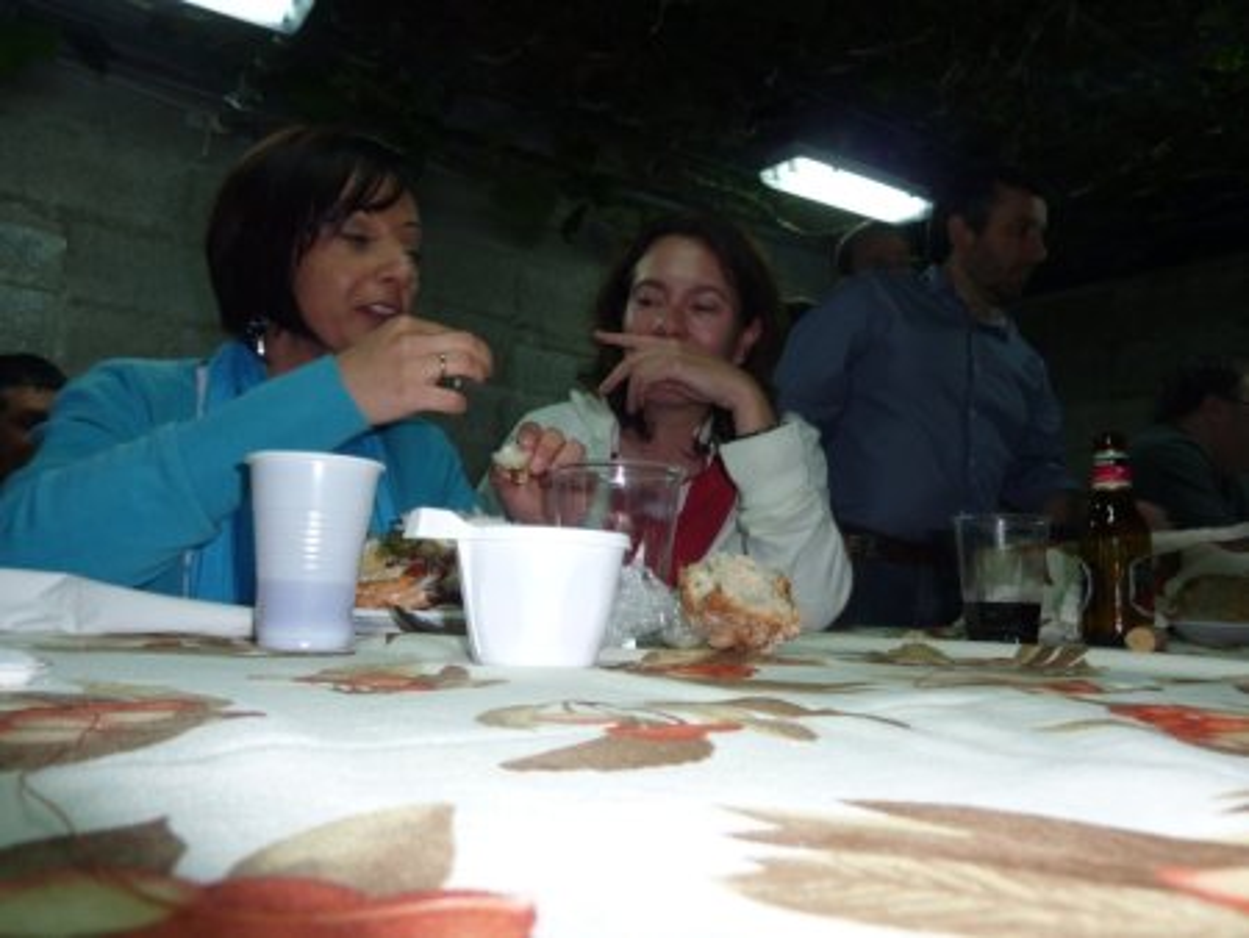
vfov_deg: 54.9
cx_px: 624
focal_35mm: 25
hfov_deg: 69.4
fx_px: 903
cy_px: 469
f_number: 3.3
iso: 100
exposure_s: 1/30
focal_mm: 4.1
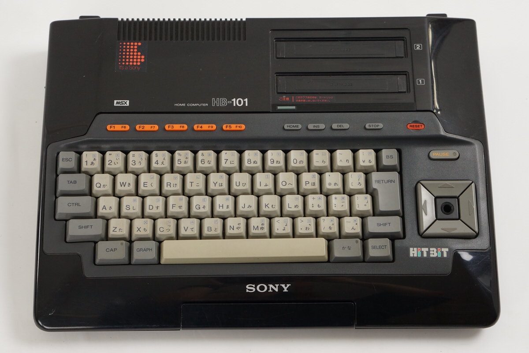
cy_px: 176
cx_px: 264
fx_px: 1102
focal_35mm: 75
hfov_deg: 27.0
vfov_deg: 18.2
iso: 800
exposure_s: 1/80
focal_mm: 50
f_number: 6.3
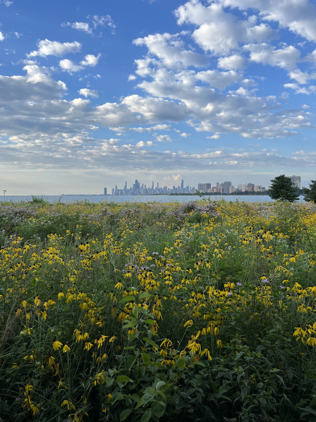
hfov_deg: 53.1
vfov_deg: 67.3
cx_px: 158
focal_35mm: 26
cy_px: 211
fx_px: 316
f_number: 1.5
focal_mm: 5.7
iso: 50
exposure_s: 1/1575
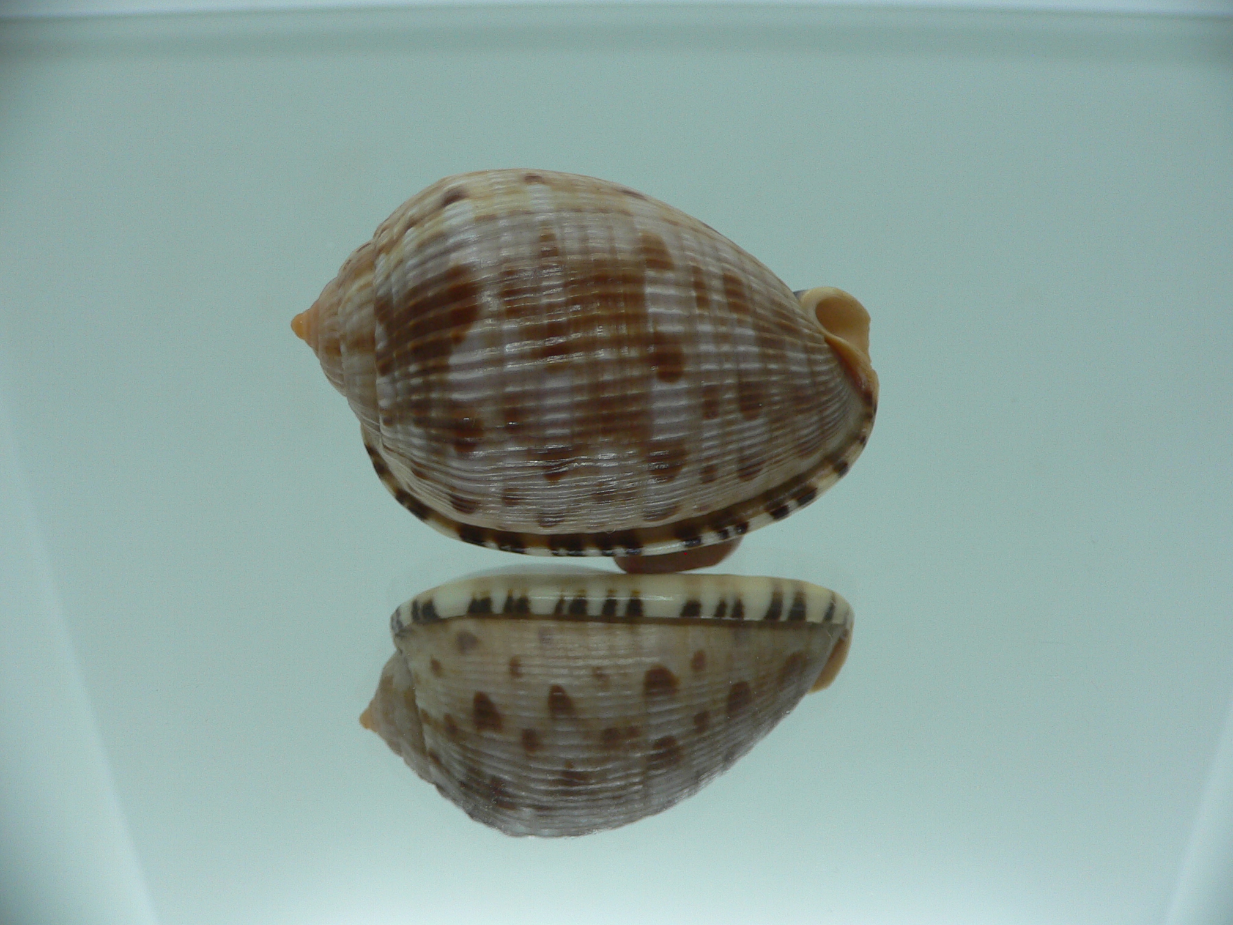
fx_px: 1247
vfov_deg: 40.7
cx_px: 616
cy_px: 462
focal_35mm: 35
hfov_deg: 52.6
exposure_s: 1/60
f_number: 2.8
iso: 80
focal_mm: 4.6
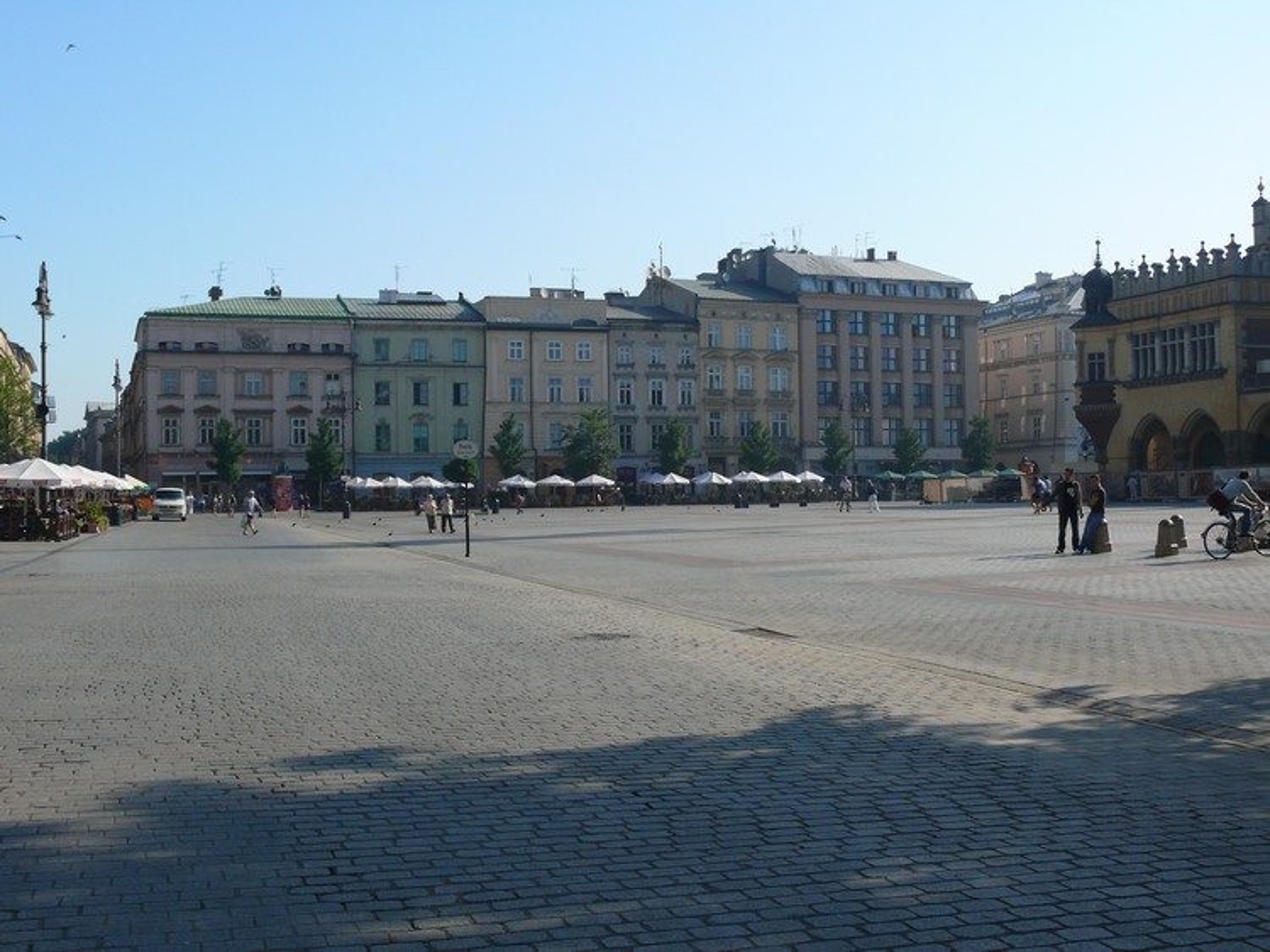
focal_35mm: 41
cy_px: 476
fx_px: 1504
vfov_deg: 35.1
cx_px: 635
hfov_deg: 45.8
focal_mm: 8.7
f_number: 5
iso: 100
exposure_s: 1/250
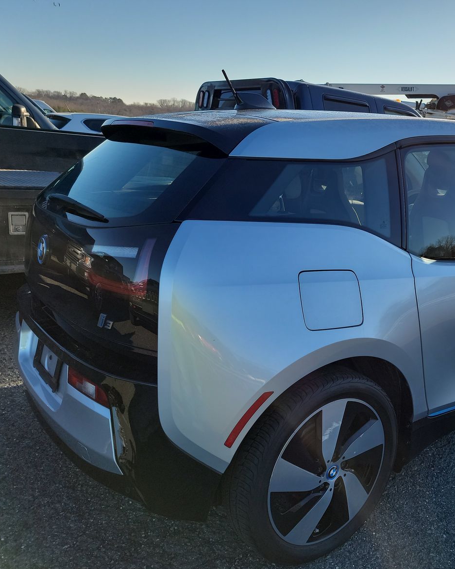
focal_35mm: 32
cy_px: 283
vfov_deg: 55.7
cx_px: 342
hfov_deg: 44.3
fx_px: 539
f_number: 1.8
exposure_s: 1/578
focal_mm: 6.7
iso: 50
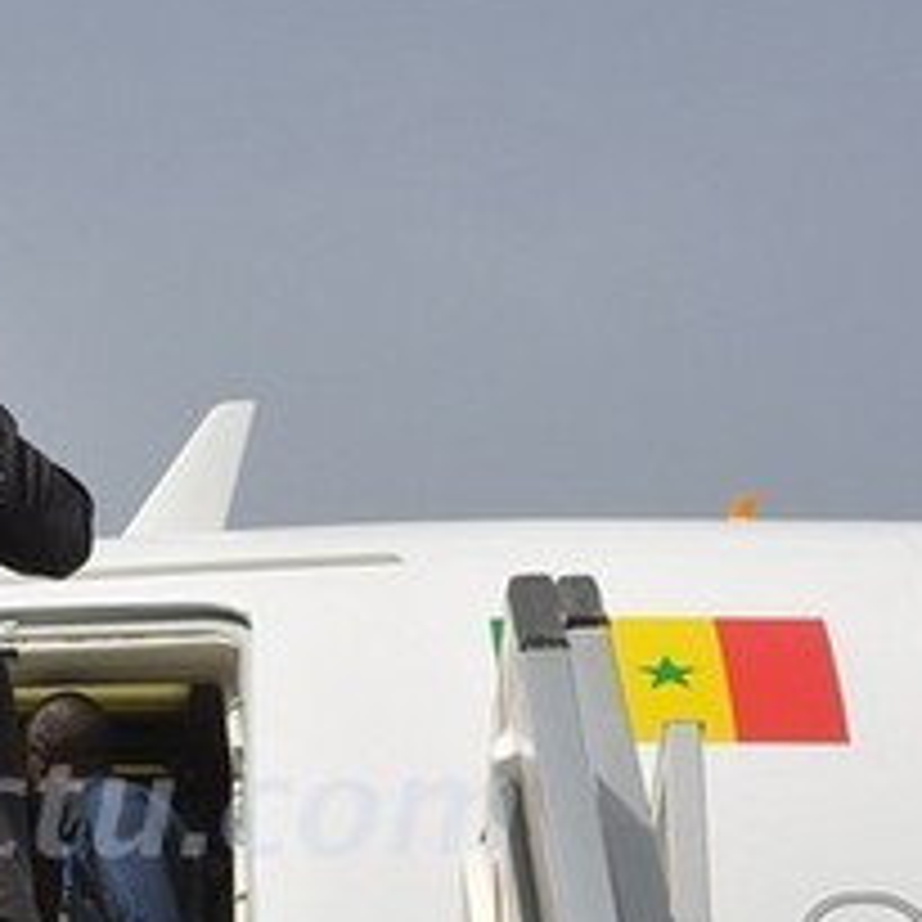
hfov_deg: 7.2
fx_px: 7216
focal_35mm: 239
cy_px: 801
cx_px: -225
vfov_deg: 7.3
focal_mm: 55
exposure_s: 1/320
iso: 250
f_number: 18
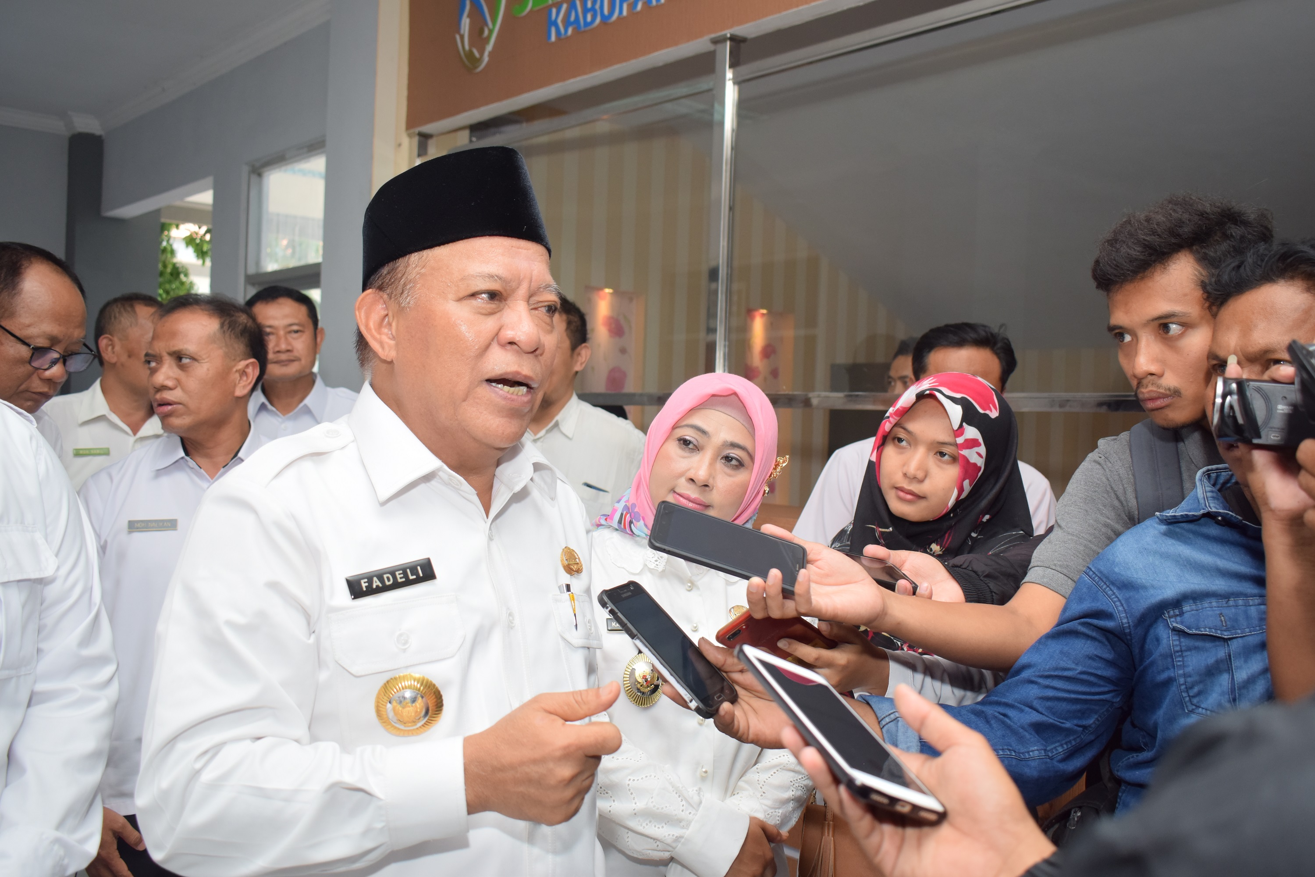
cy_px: 438
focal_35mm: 33
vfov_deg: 40.0
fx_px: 1205
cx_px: 658
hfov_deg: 57.2
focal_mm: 22
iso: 400
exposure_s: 1/160
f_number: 4
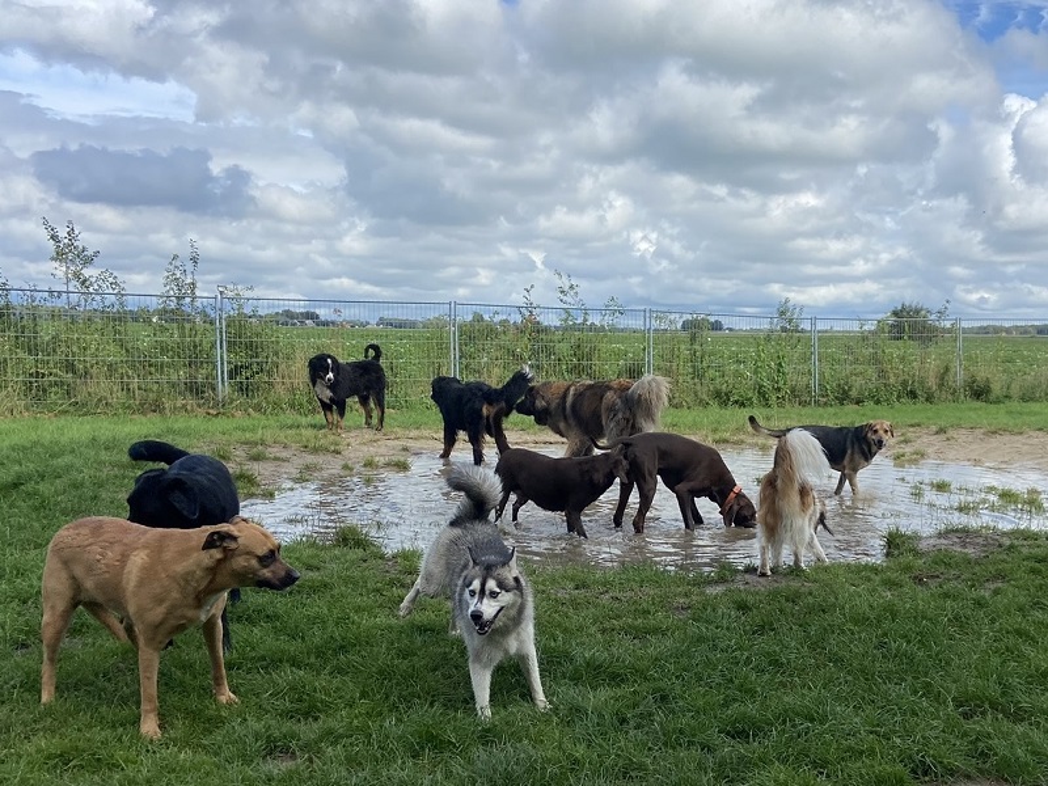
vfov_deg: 53.1
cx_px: 524
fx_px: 787
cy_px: 393
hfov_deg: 67.3
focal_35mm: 26
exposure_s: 1/2967
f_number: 1.8
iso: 32
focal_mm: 4.25
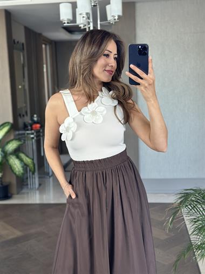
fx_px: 379
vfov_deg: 39.6
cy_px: 137
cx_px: 102
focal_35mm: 48
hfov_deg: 30.3
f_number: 1.78
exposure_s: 1/60
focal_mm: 6.86
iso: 125
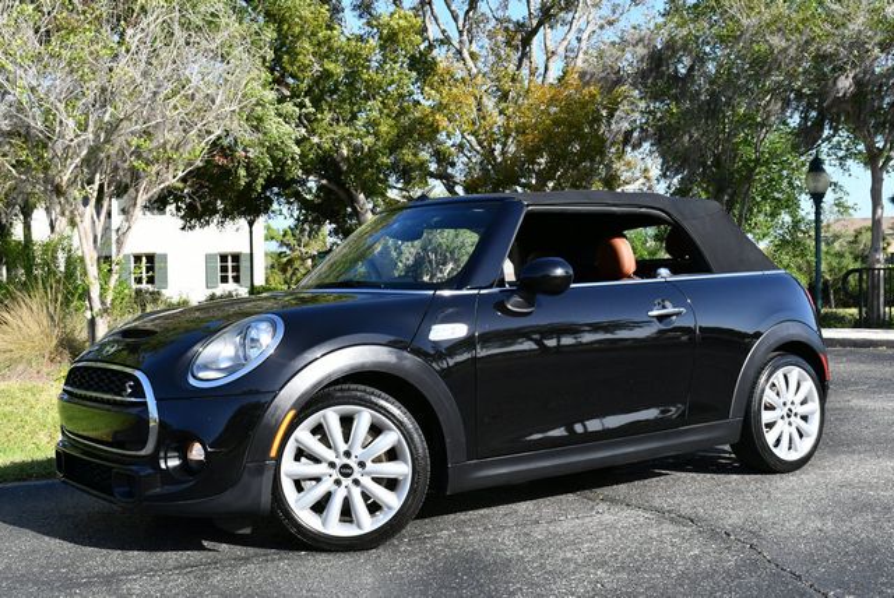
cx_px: 447
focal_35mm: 44
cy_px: 299
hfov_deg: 44.5
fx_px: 1094
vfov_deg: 30.6
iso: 180
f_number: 8
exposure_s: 1/250
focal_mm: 22
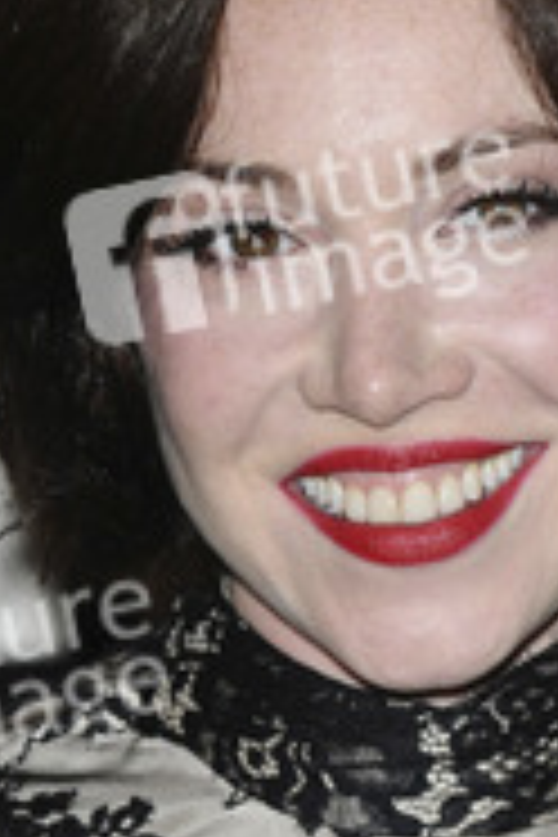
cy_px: 464
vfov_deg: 4.7
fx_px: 10138
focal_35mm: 436
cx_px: 430
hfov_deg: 3.2
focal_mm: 135
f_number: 4.5
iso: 320
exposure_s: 1/200
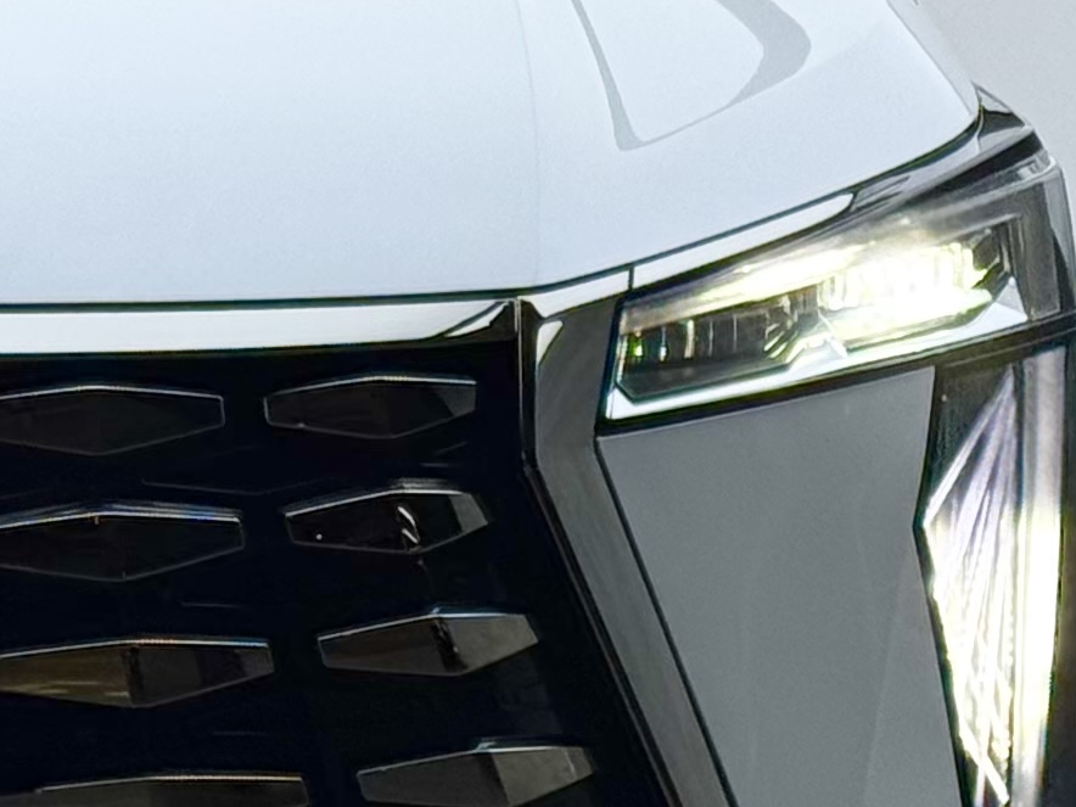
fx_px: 6807
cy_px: 312
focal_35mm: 219
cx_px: -292
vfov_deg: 6.8
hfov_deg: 8.9
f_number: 1.78
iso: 64
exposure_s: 1/230
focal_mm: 6.76
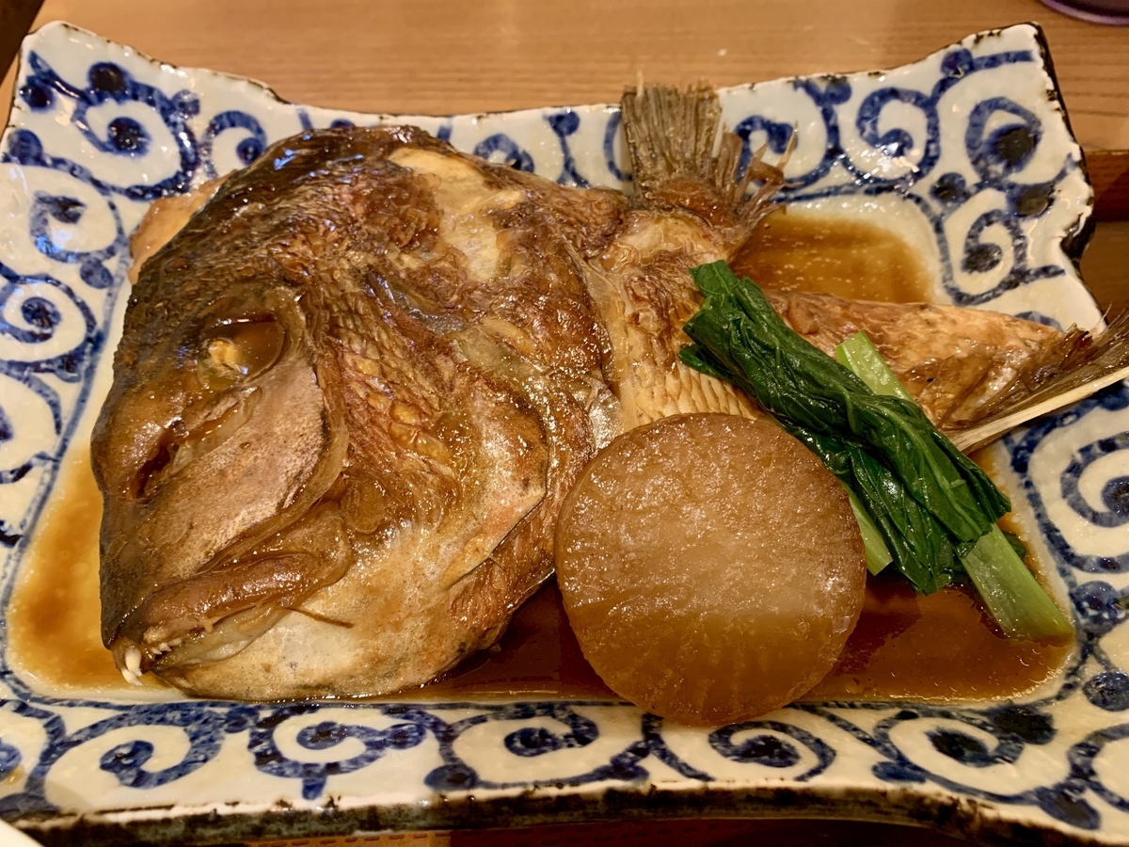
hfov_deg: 67.3
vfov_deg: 53.1
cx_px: 564
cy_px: 424
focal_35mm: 26
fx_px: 848
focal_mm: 4.25
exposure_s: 1/50
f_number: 1.8
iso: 250
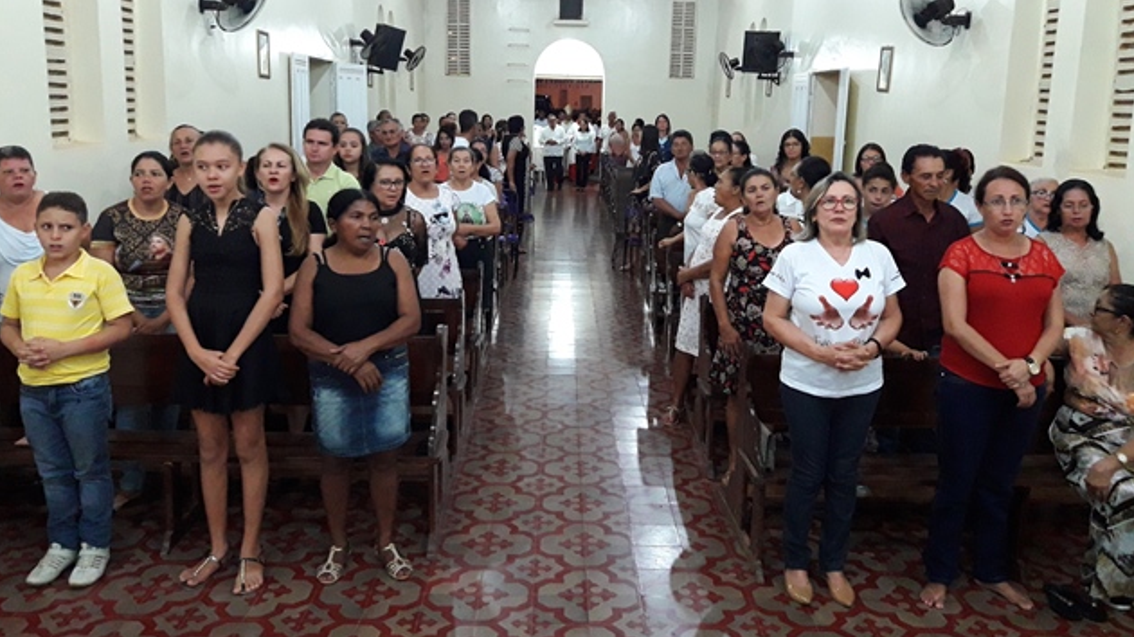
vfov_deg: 37.4
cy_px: 227
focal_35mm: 31
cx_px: 562
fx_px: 932
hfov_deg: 62.6
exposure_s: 1/24
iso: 400
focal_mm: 3.7
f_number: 1.9
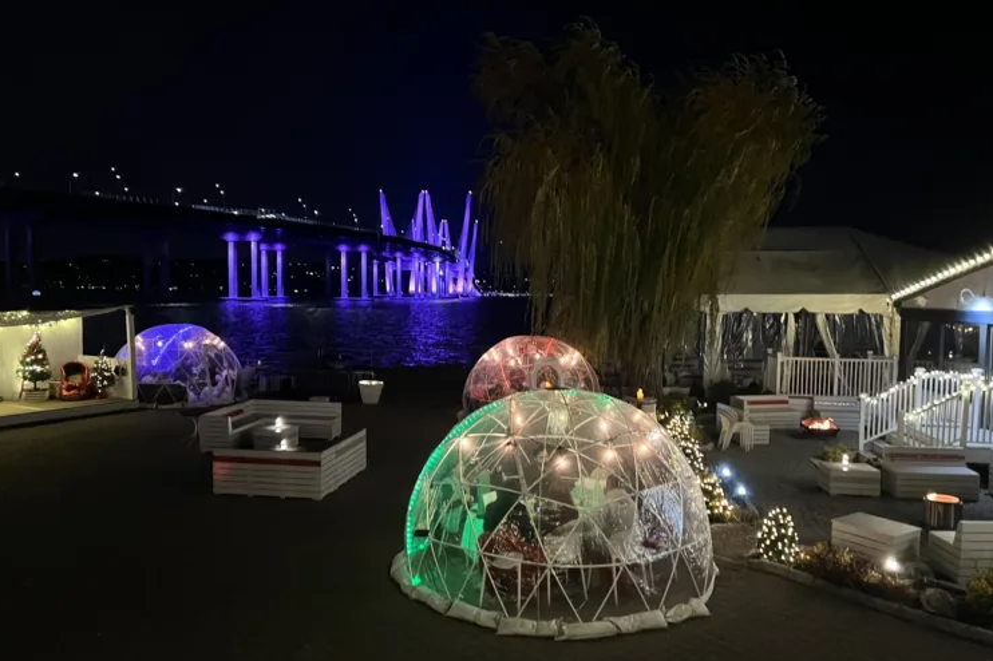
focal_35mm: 28
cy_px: 332
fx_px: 772
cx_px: 483
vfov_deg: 46.4
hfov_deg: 65.5
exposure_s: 1/30
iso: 1000
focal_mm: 5.7
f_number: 1.5
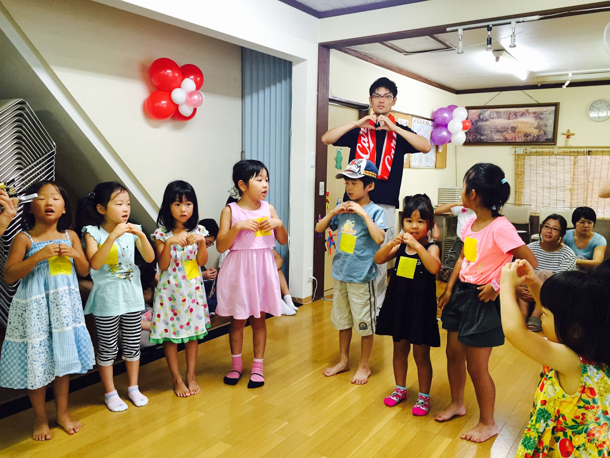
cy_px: 229
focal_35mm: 29
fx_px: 511
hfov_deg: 61.7
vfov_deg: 48.2
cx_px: 305
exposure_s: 1/30
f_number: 2.2
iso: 100
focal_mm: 4.15
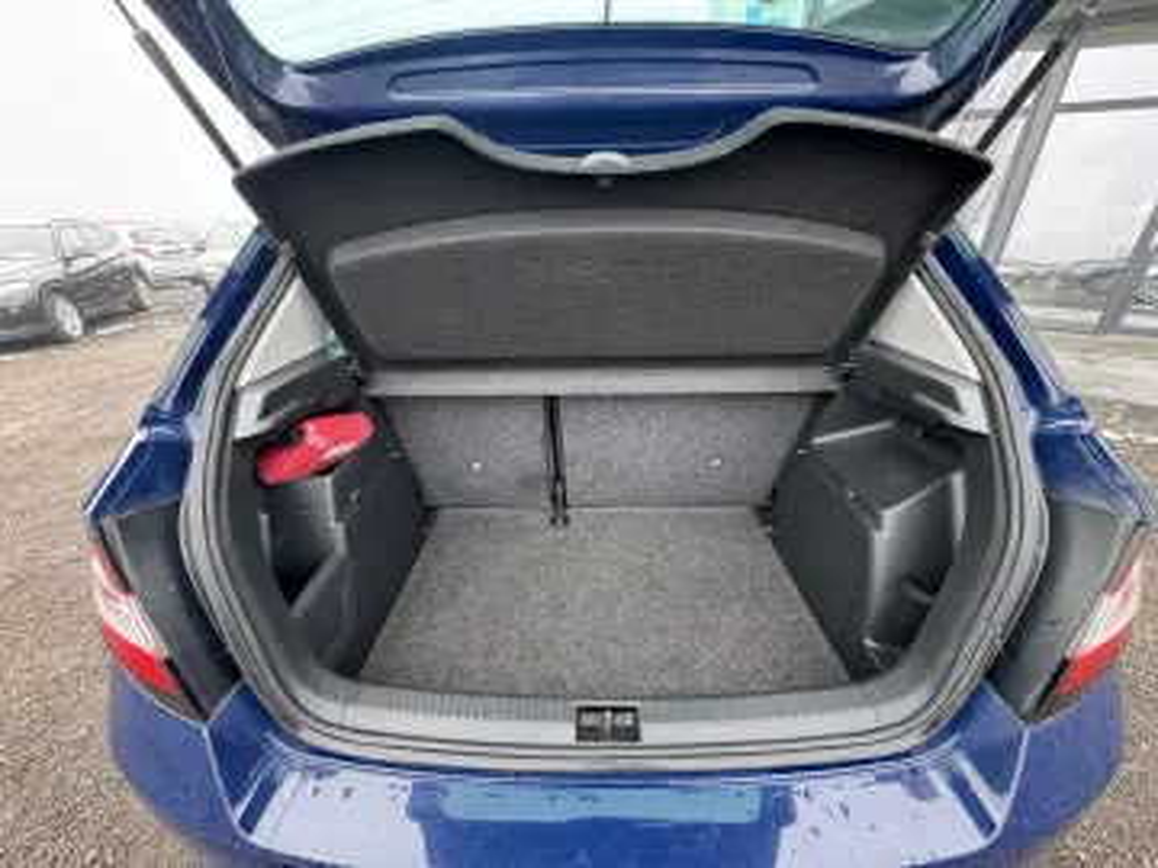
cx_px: 579
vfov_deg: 85.7
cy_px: 434
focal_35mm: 14
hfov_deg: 102.1
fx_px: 468
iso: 200
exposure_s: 1/99
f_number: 2.2
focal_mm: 2.22
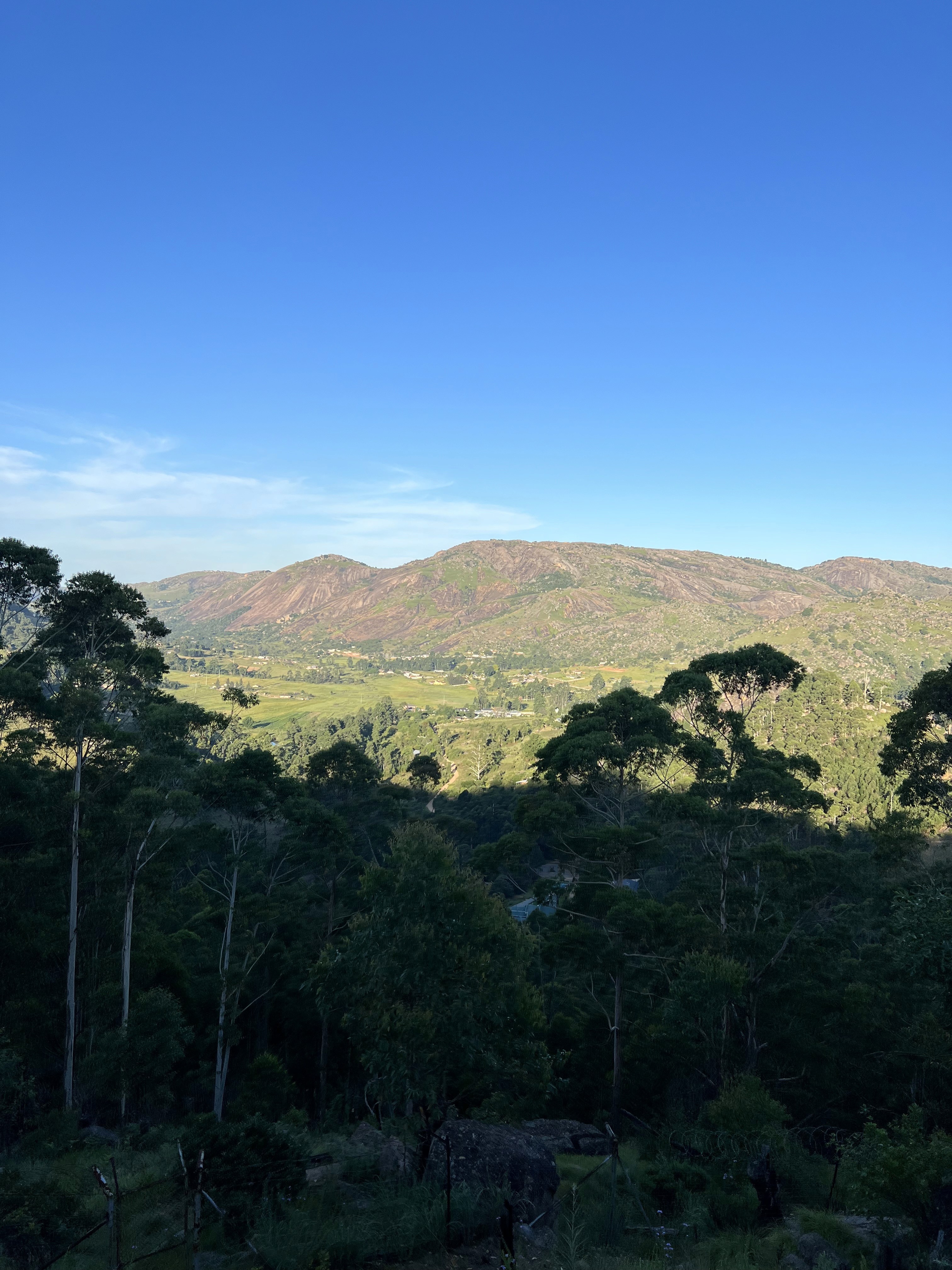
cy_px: 635
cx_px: 476
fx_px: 953
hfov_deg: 53.1
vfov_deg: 67.3
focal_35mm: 26
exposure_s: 1/3165
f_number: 1.5
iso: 50
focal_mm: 5.7
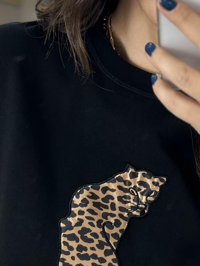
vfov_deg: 14.7
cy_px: 332
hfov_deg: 11.5
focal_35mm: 129
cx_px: 116
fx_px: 993
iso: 64
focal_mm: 6.86
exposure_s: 1/100
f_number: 1.78
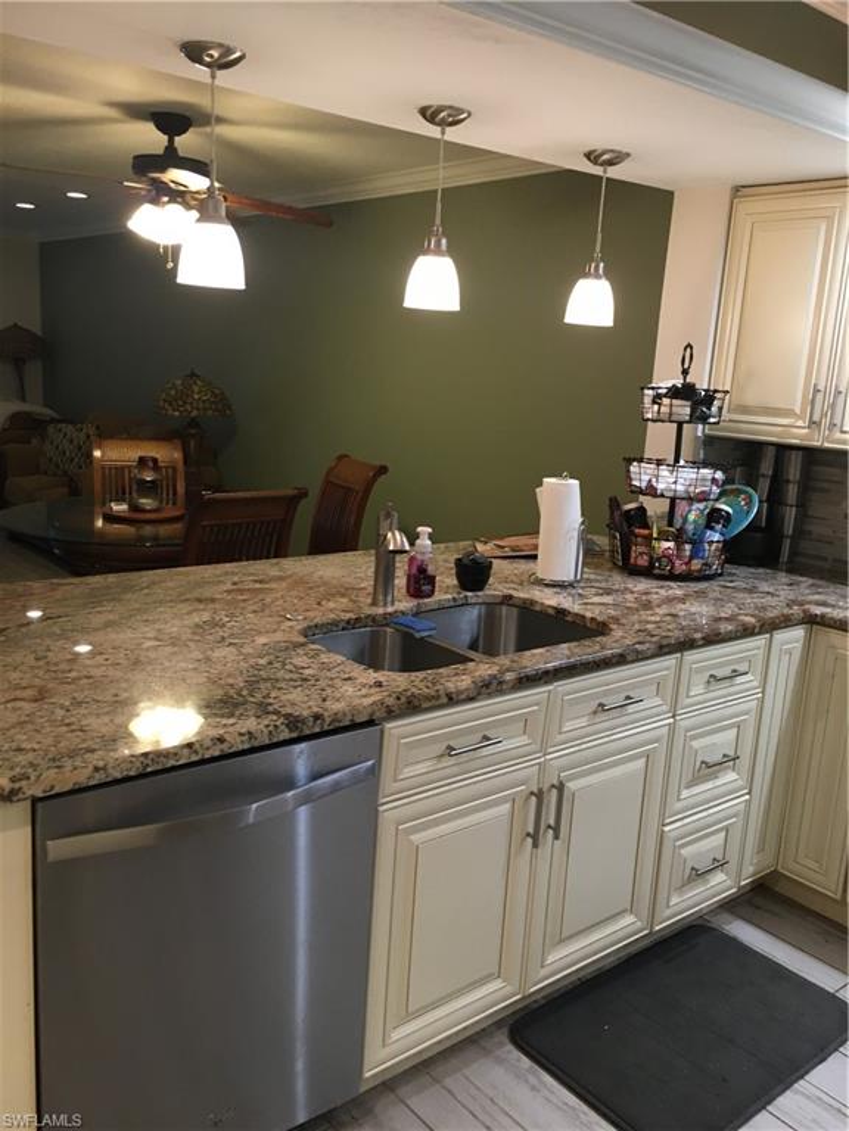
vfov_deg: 61.7
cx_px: 424
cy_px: 566
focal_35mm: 29
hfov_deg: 48.2
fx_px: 948
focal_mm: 4.15
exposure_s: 1/30
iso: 100
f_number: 2.2
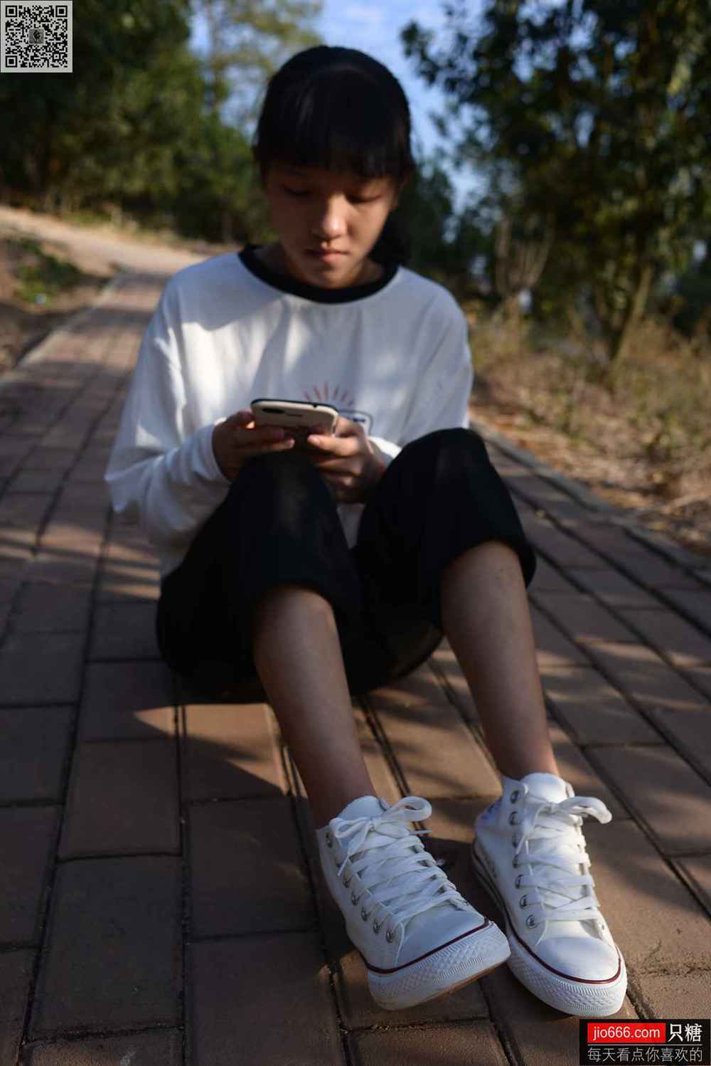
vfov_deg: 54.4
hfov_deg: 37.9
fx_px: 1036
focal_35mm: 35
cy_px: 533
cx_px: 356
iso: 160
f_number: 5.6
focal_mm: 35
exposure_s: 1/800
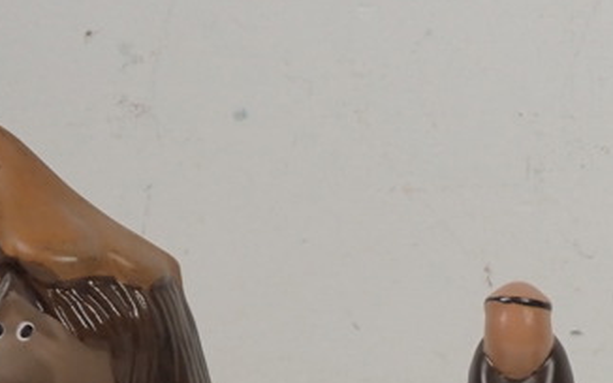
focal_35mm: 78
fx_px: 1304
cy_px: 524
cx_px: 513
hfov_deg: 25.9
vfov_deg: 15.7
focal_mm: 5.4
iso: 200
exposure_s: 1/100
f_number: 2.3
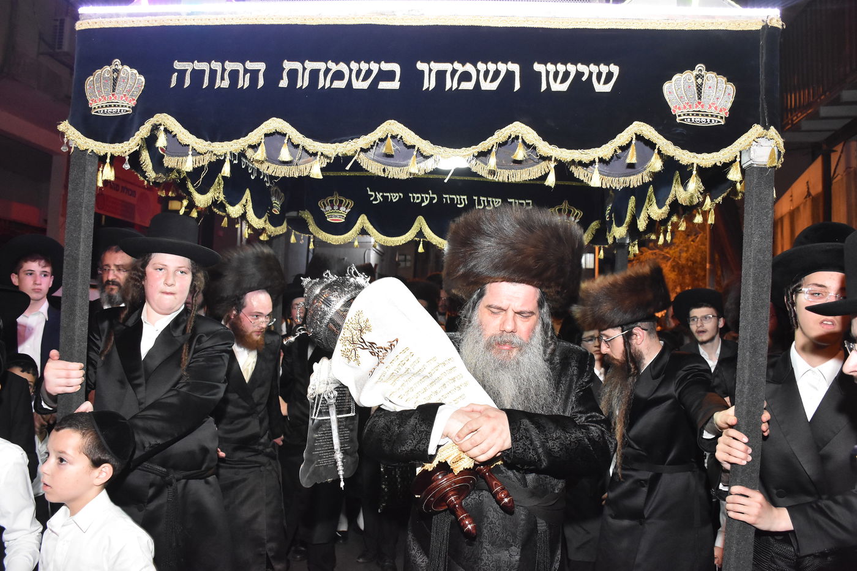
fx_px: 643
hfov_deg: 67.4
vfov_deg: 47.9
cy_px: 286
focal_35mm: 27
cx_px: 428
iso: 2500
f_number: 5.6
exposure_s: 1/100
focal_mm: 18
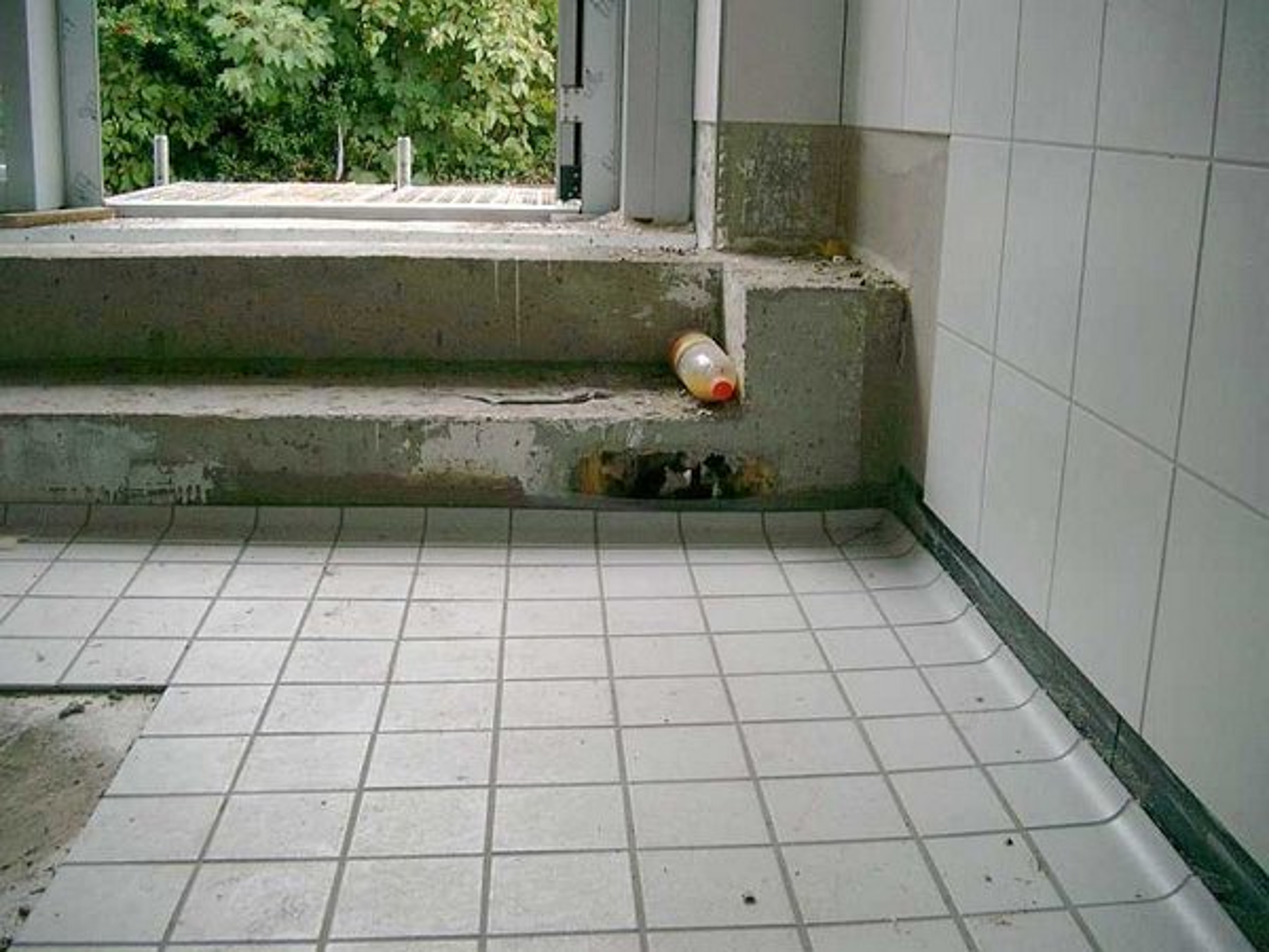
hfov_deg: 50.1
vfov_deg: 38.7
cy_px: 476
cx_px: 634
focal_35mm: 37
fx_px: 1356
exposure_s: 1/60
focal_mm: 7.6
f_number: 2.6
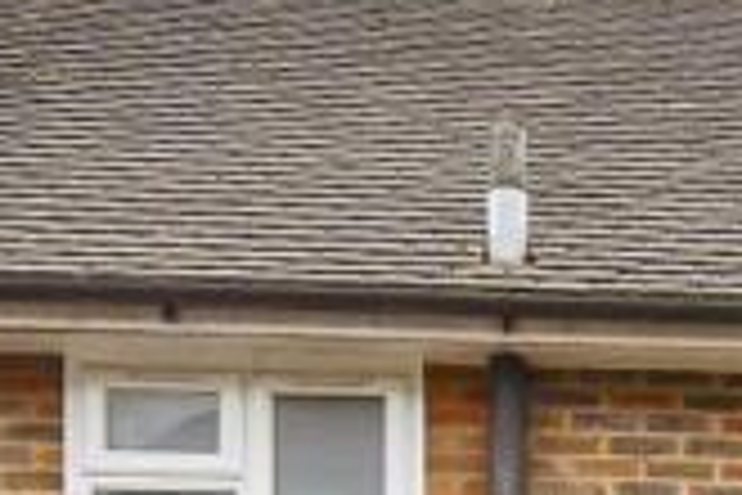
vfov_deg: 12.9
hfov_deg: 20.4
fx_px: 1917
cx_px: 899
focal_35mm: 93
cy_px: 974
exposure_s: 1/160
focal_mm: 10
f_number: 8
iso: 400
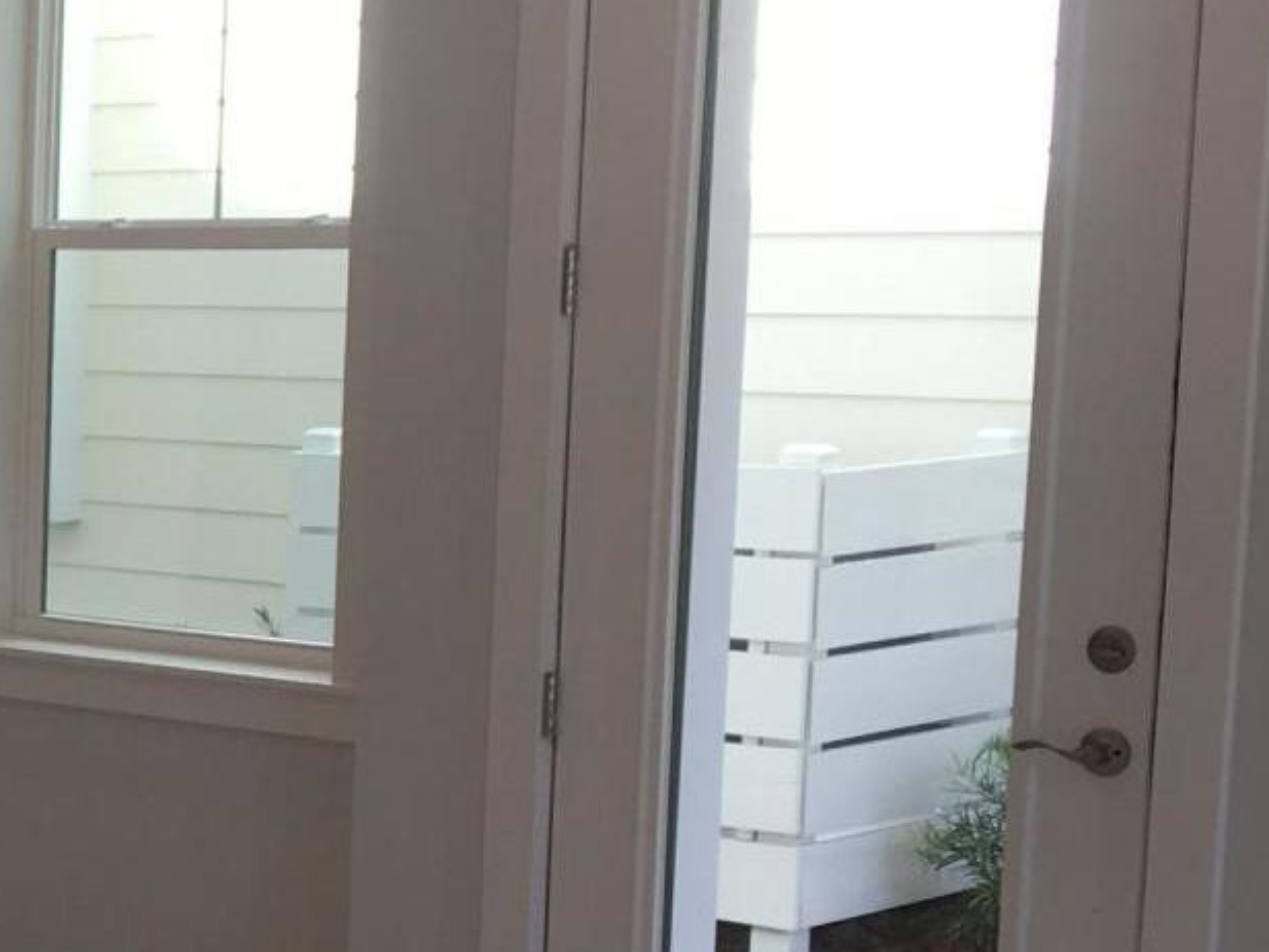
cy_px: 744
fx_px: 3447
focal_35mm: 94
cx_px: -701
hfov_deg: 18.3
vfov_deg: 15.6
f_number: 2.2
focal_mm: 4.15
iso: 25
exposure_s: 1/120
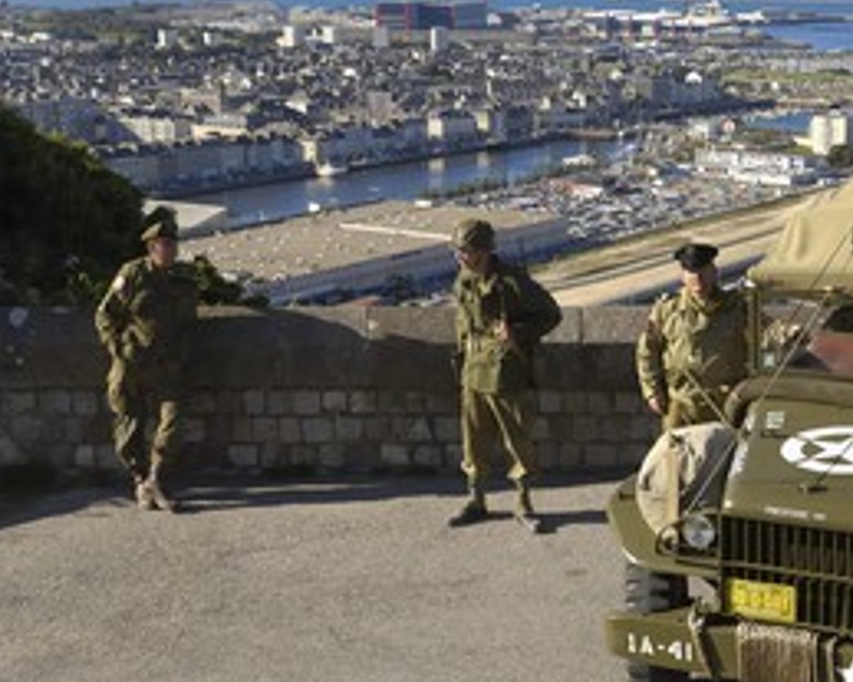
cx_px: 677
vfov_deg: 23.8
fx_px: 1615
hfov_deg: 29.0
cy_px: 346
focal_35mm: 64
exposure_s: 1/160
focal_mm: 28
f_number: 7.6
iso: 100
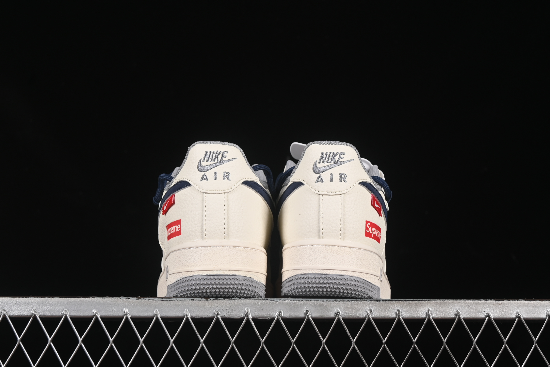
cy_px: 184
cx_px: 275
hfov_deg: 27.0
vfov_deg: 18.2
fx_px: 1146
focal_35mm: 75
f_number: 8
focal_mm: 50
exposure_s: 1/80
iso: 160
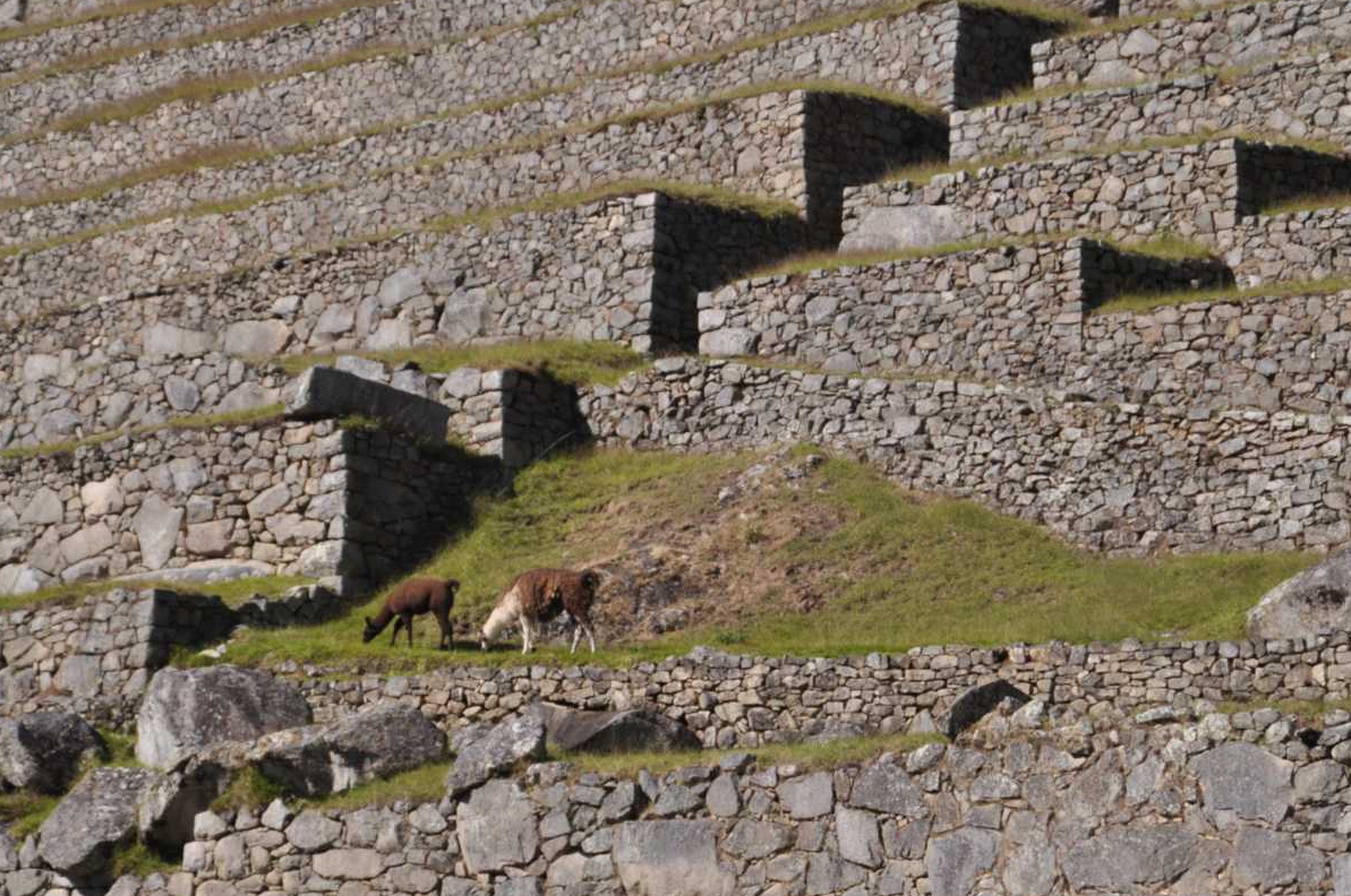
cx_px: 712
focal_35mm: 159
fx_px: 5959
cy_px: 428
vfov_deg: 8.6
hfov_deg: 12.9
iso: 200
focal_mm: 100
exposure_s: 1/1000
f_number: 8
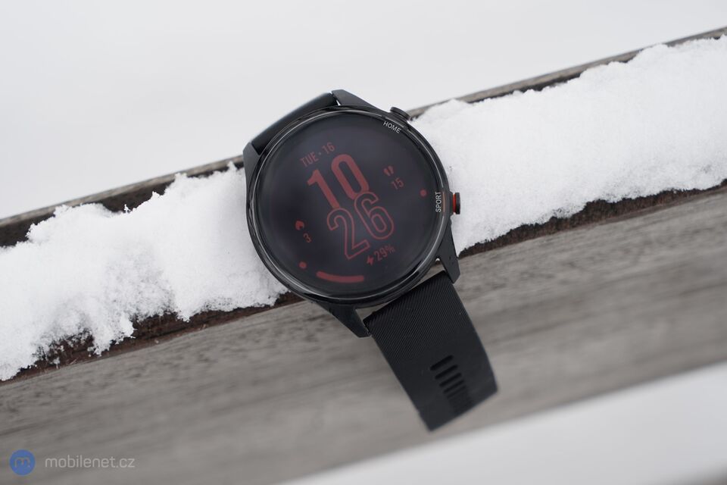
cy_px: 242
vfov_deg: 19.5
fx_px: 1414
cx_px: 364
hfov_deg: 28.8
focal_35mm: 70
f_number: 5.6
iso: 100
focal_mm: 70
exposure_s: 1/160
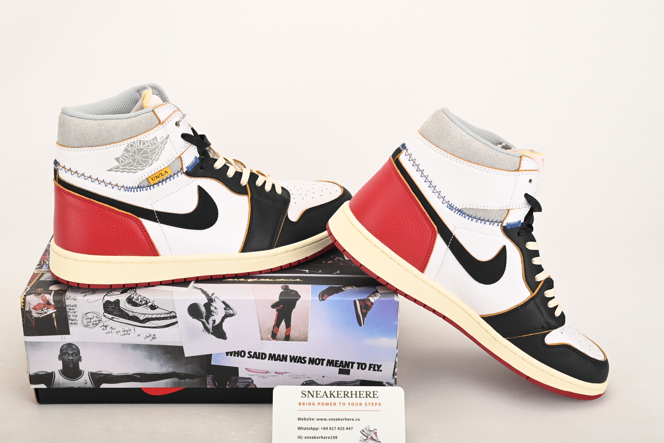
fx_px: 941
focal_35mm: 51
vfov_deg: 26.5
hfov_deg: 38.9
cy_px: 238
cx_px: 312
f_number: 11
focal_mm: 45
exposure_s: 1/200
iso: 100
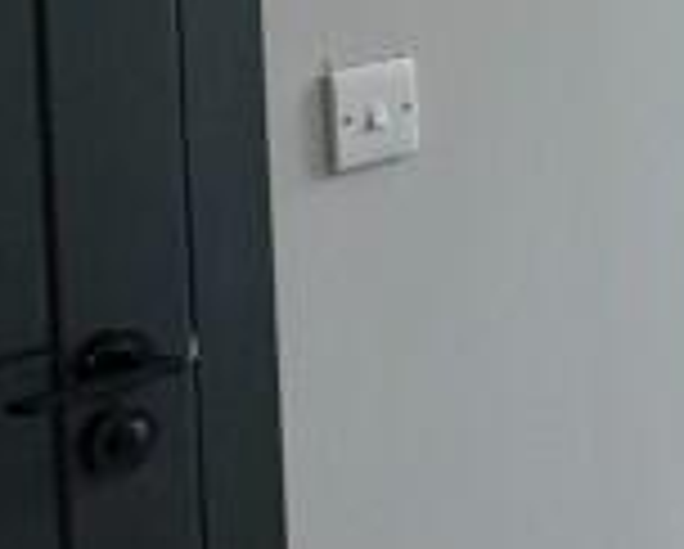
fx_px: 1865
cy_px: -184
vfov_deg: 15.8
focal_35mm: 92
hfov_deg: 15.4
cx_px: 1462
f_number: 2.2
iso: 40
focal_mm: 2.22
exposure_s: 1/99
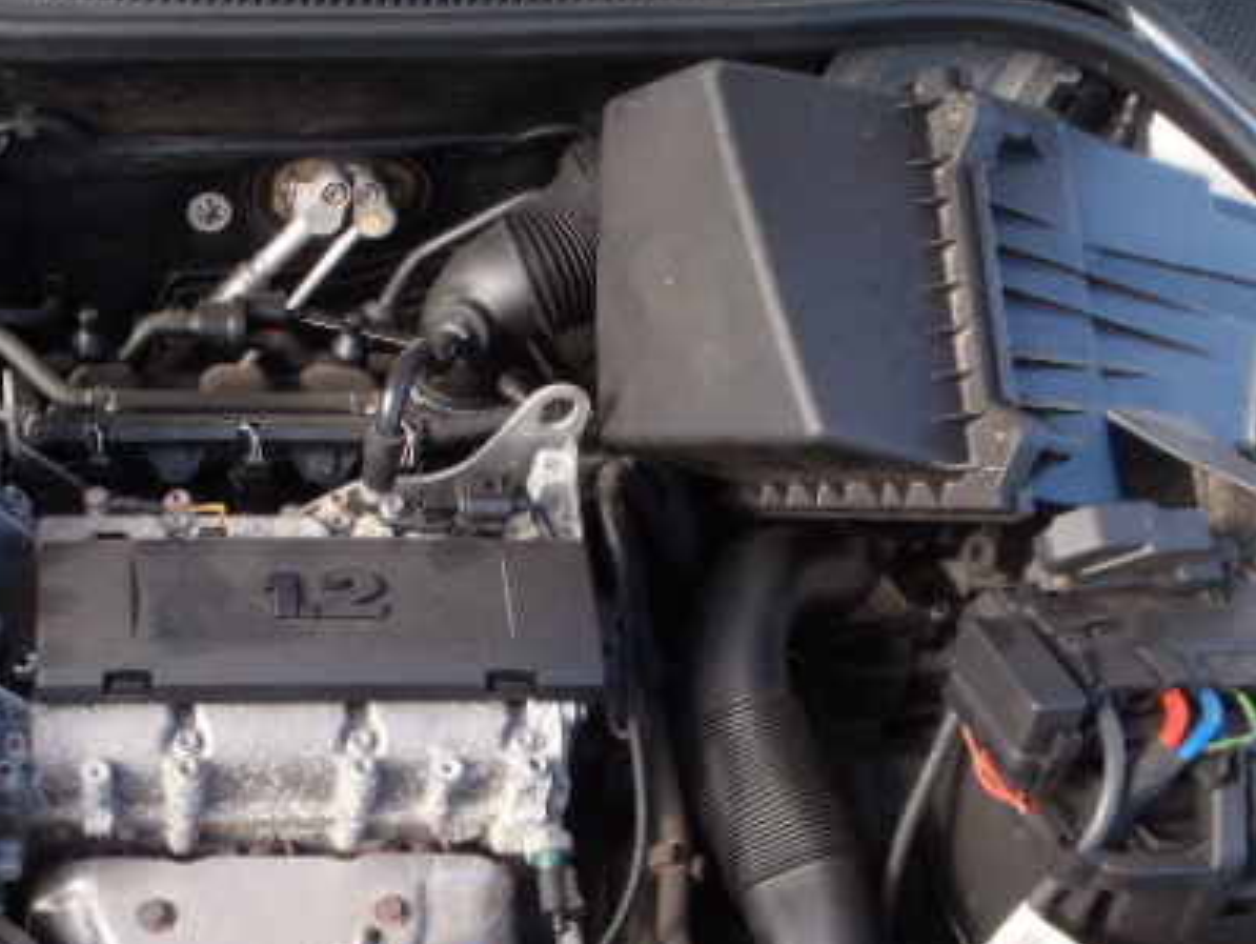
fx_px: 1634
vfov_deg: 31.5
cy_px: 739
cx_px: 300
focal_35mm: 45
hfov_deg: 40.7
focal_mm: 5
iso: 80
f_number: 4.5
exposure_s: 1/80
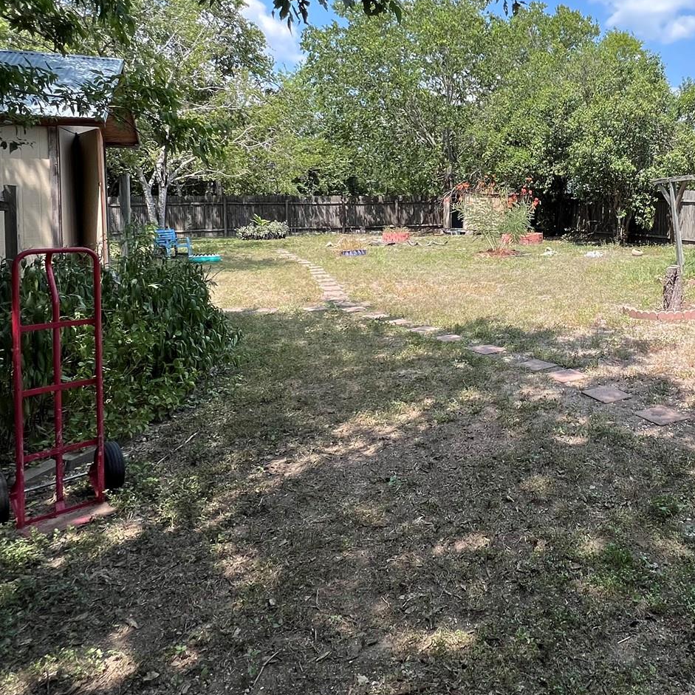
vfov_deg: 61.2
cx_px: 555
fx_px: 568
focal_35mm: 25
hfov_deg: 58.2
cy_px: 225
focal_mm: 1.57
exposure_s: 1/747
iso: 32
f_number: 1.8
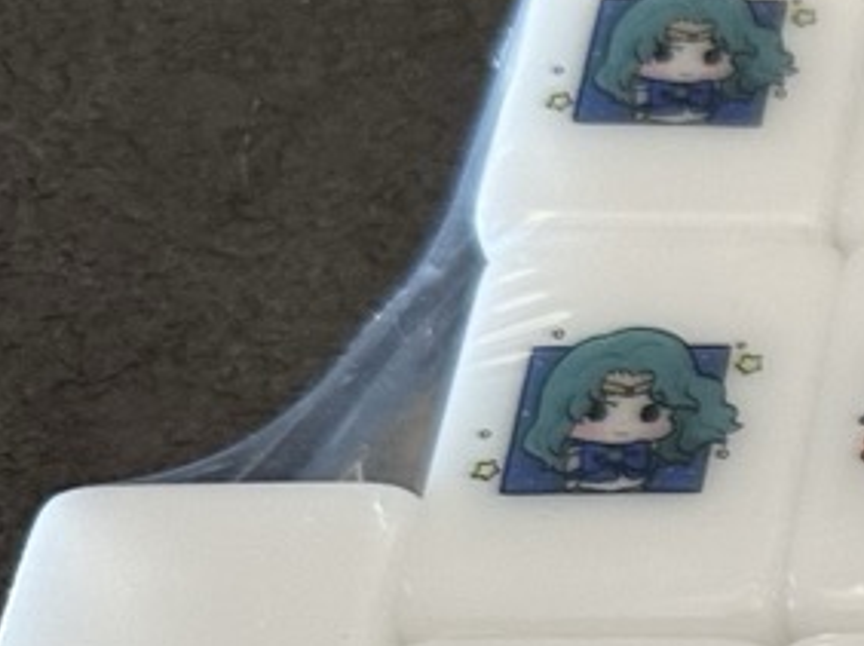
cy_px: 787
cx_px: 1829
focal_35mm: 109
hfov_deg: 14.4
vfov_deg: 13.2
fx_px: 2718
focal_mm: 6.86
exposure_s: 1/121
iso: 200
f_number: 1.78
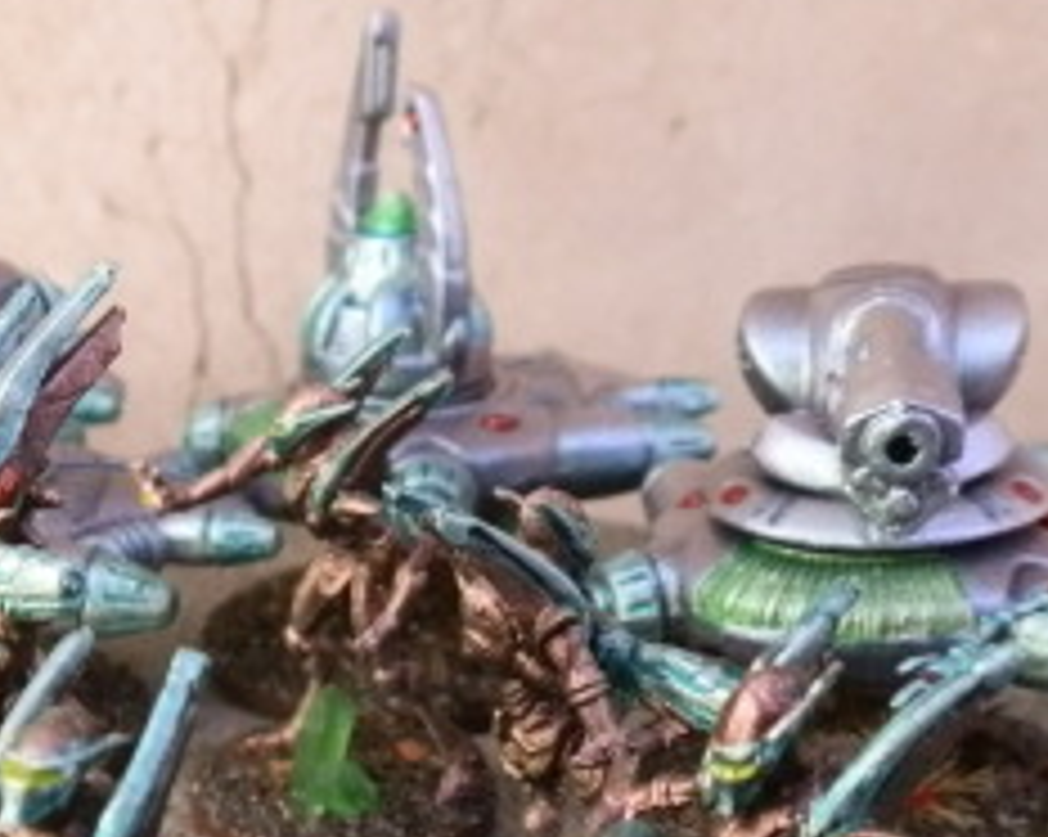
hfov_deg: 29.4
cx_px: 220
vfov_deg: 23.6
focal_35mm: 63
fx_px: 1952
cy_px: 729
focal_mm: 5
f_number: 3.1
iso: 400
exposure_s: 1/80
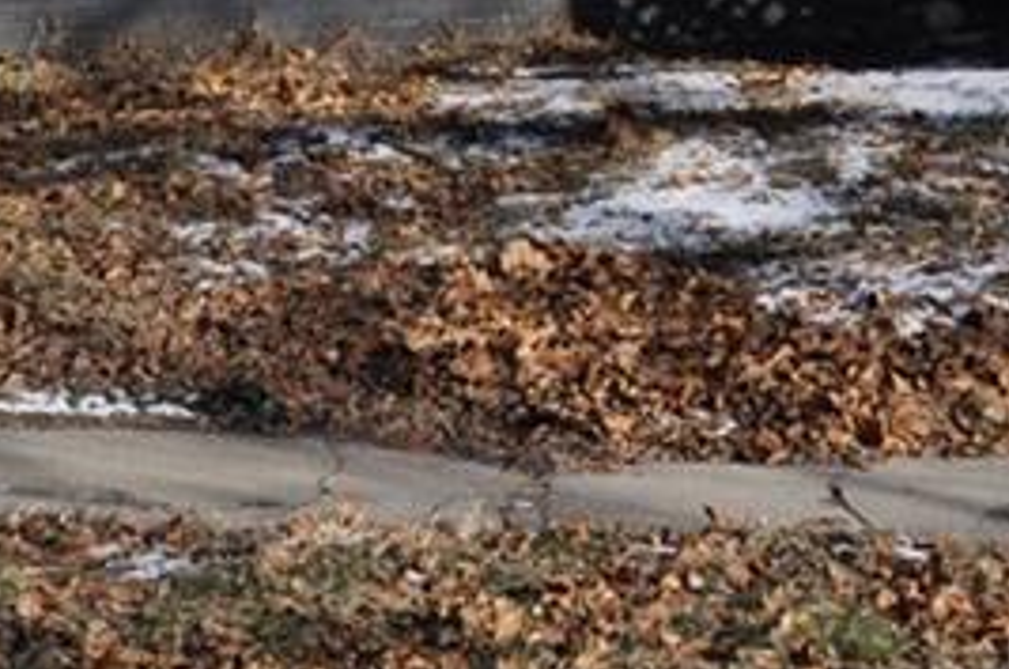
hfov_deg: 14.9
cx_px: 650
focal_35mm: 138
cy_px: -603
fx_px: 3861
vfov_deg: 9.4
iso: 200
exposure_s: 1/320
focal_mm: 24
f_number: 9
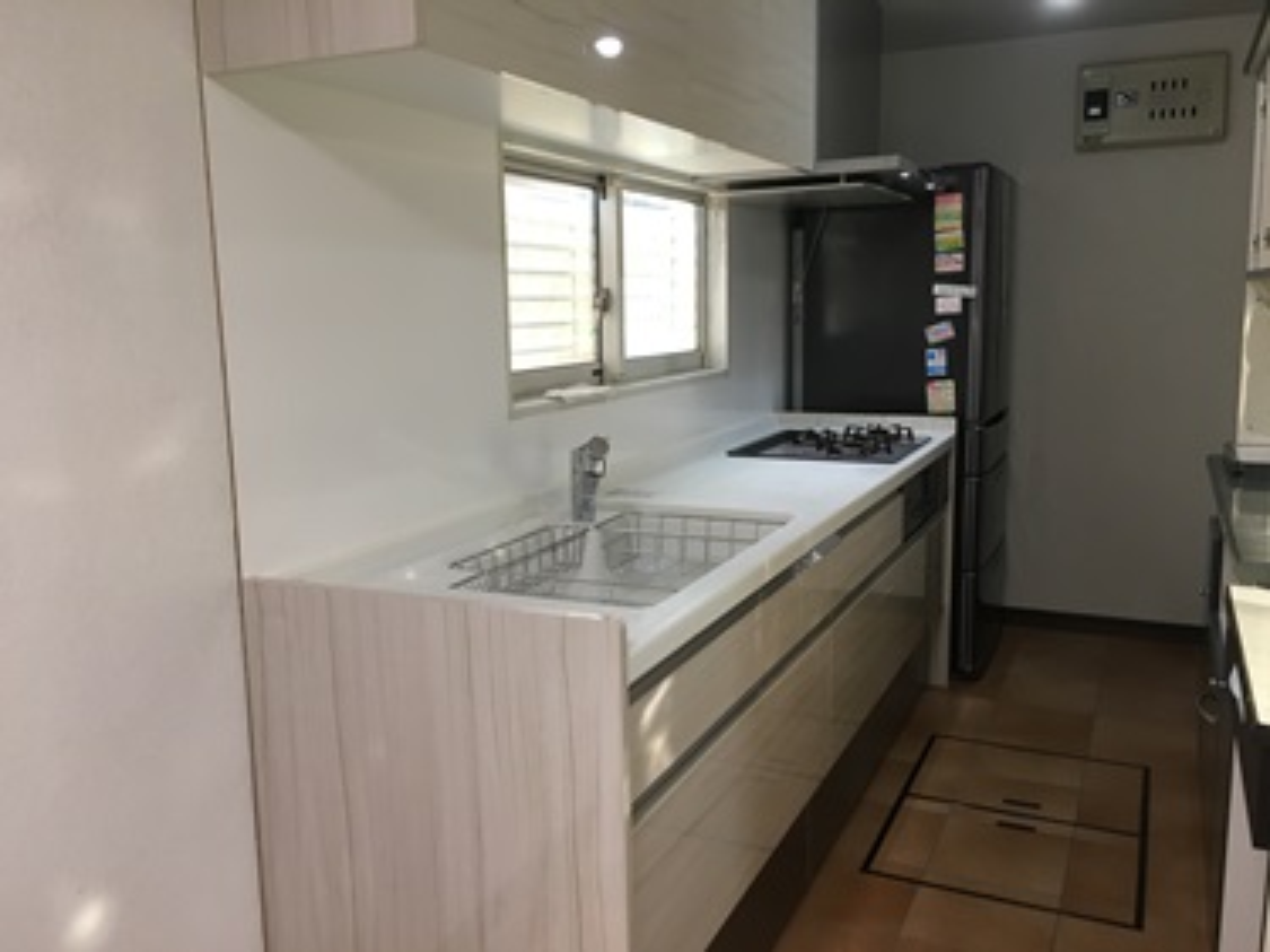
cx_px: 635
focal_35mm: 29
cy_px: 476
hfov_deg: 61.7
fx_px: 1064
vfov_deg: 48.2
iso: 64
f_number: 2.2
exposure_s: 1/30
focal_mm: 4.15
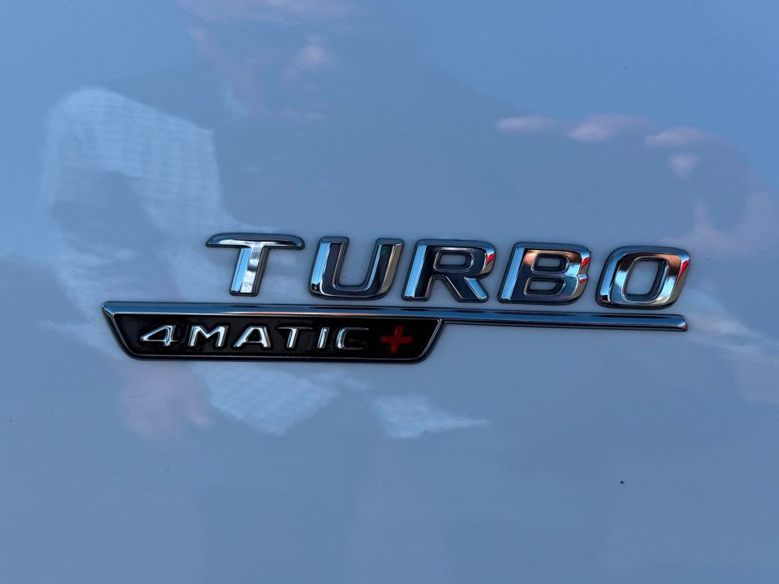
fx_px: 1080
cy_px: 292
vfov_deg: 30.3
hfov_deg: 39.7
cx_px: 390
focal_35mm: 48
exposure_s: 1/2865
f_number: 1.78
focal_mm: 6.76
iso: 80
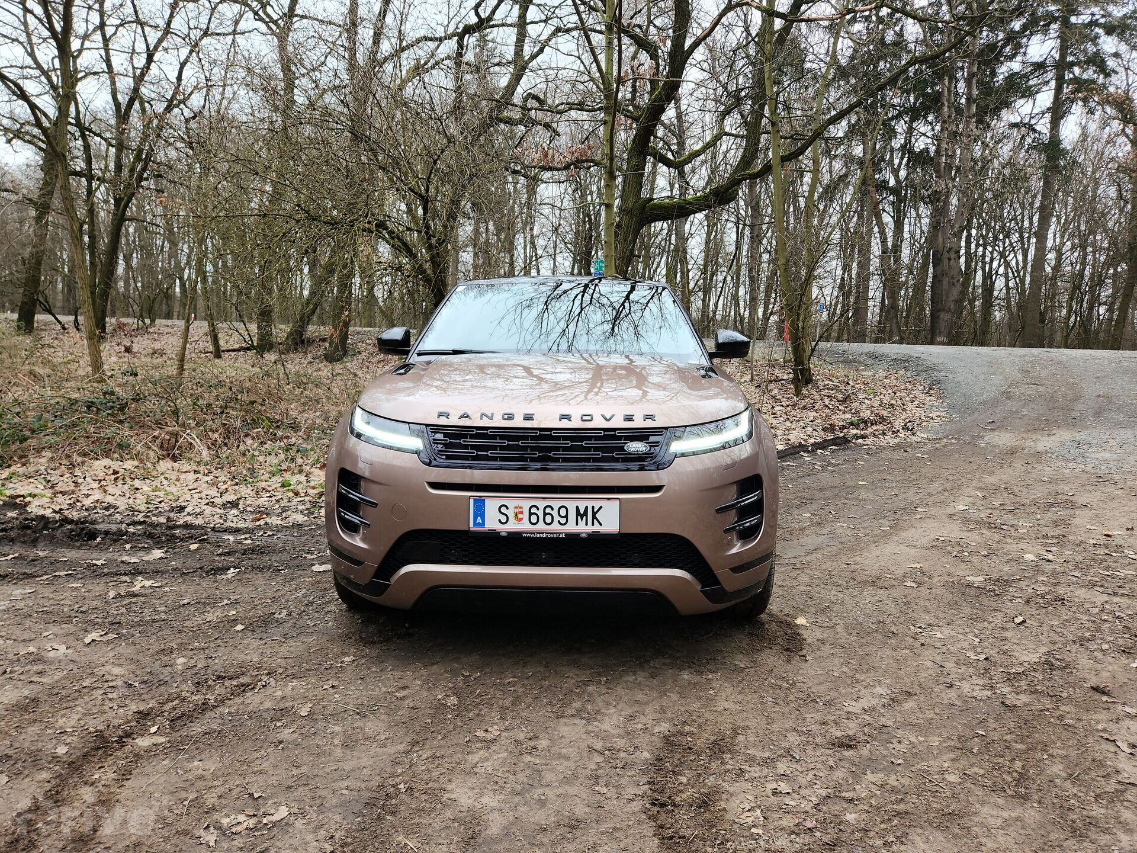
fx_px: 755
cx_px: 568
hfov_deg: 73.9
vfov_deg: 58.9
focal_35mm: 23
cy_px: 426
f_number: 1.8
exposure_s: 1/100
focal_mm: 5.4
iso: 25
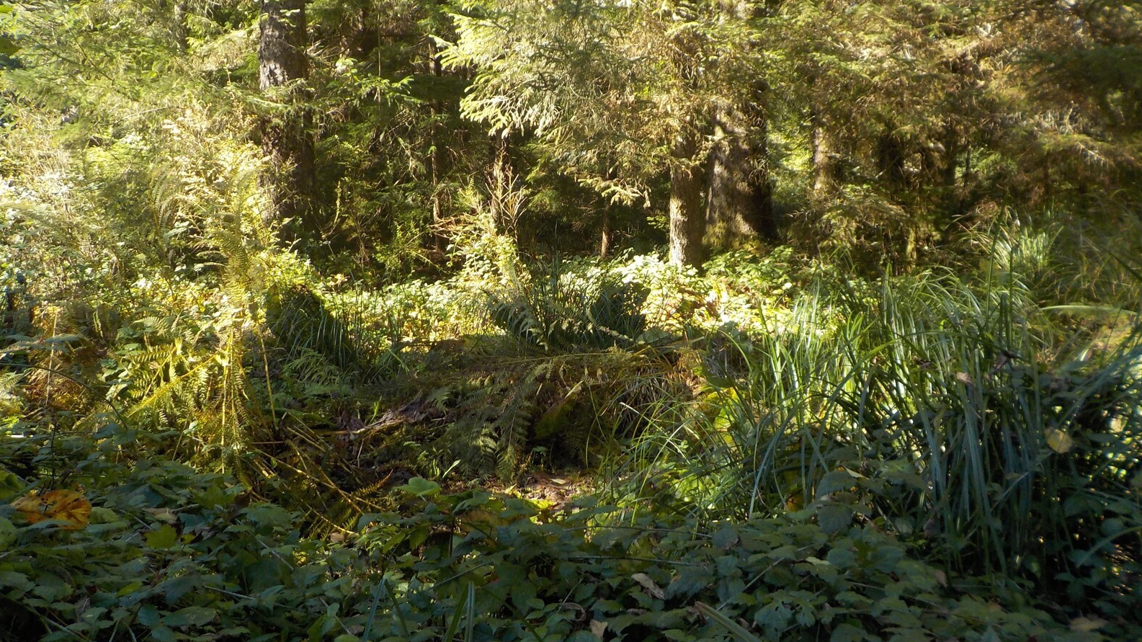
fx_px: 999
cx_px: 567
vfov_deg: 35.5
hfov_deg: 59.5
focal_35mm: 33
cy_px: 260
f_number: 3.3
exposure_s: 1/100
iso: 125
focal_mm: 4.1
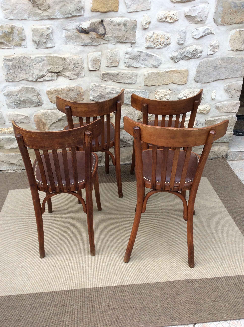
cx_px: 122
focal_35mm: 32
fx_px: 302
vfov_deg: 56.9
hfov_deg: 44.1
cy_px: 164
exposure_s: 1/179
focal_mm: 3.3
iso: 32
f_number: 2.4
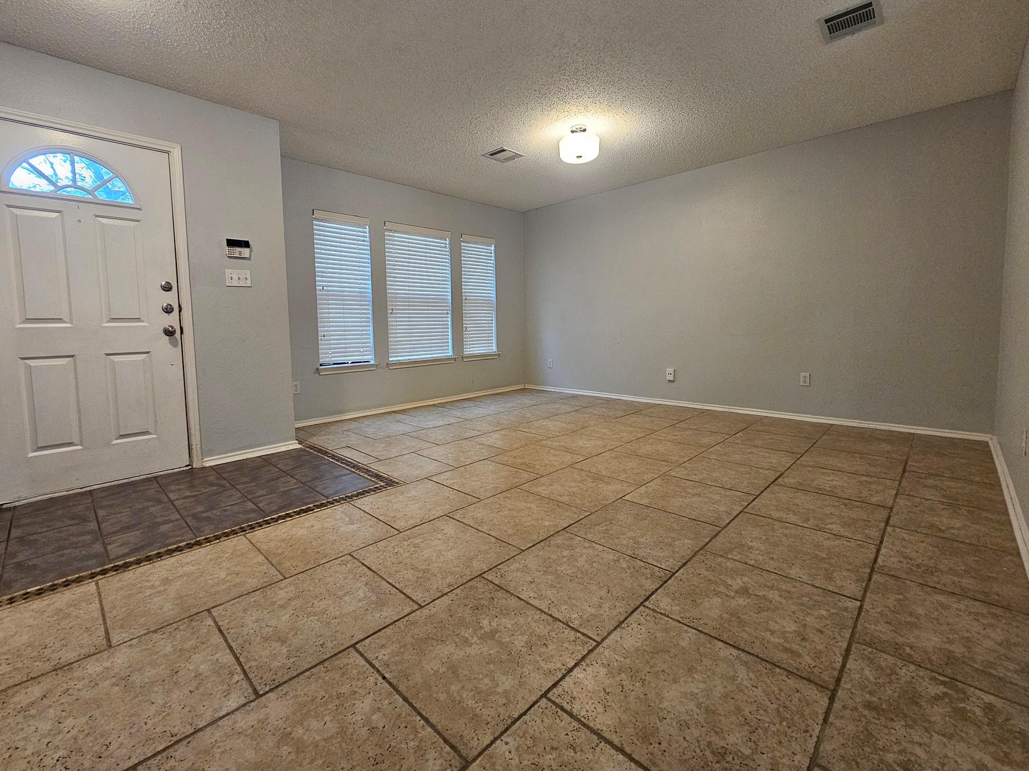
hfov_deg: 102.0
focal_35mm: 14
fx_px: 416
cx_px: 486
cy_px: 359
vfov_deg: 85.5
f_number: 2.2
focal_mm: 2.2
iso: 320
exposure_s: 1/60
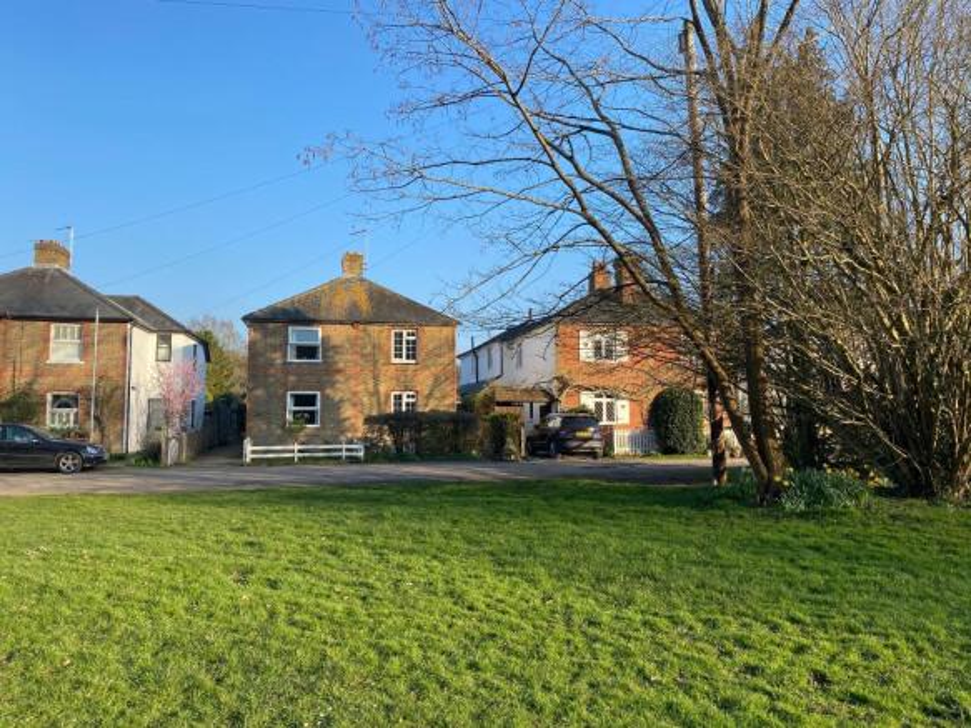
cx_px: 486
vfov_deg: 53.0
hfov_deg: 67.3
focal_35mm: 26
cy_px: 364
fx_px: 729
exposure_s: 1/1147
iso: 32
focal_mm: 4.25
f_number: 1.8
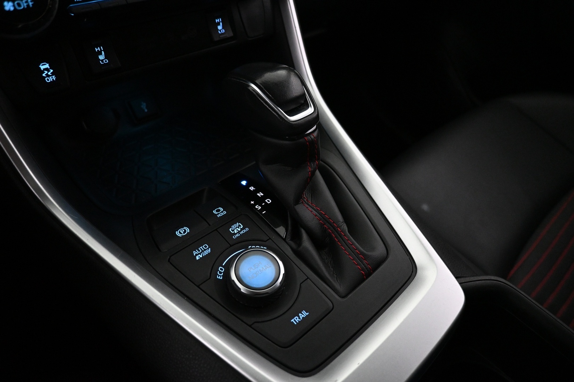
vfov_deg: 53.1
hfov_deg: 73.7
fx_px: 383
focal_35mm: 24
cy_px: 191
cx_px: 287
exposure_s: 1/125
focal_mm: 16
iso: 4000
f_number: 3.5
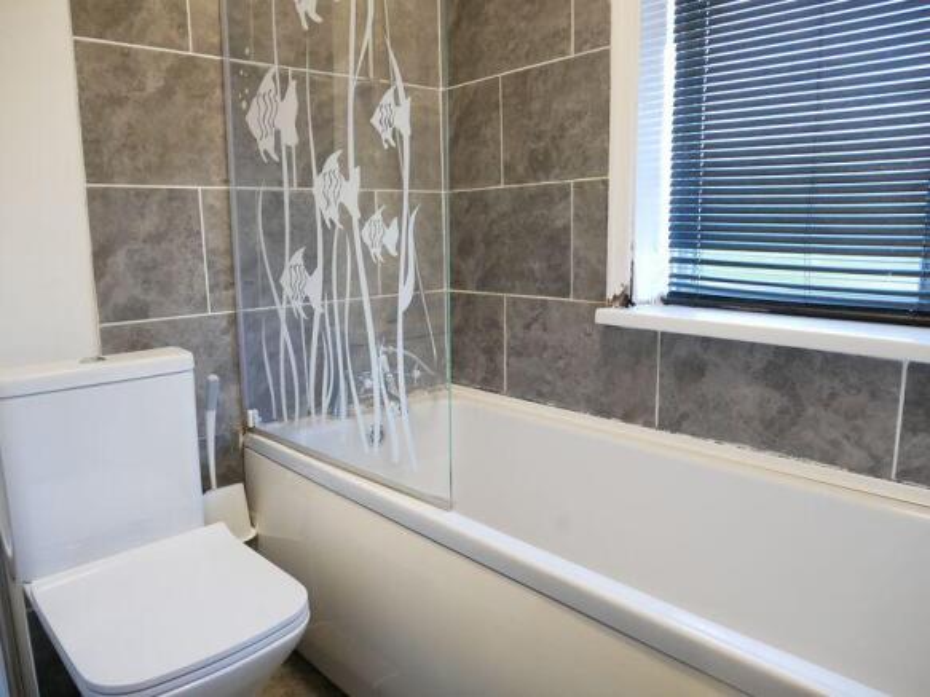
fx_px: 645
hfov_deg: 71.6
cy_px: 348
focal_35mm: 24
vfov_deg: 56.8
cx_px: 465
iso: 1250
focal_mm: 12
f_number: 3.5
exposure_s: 1/60
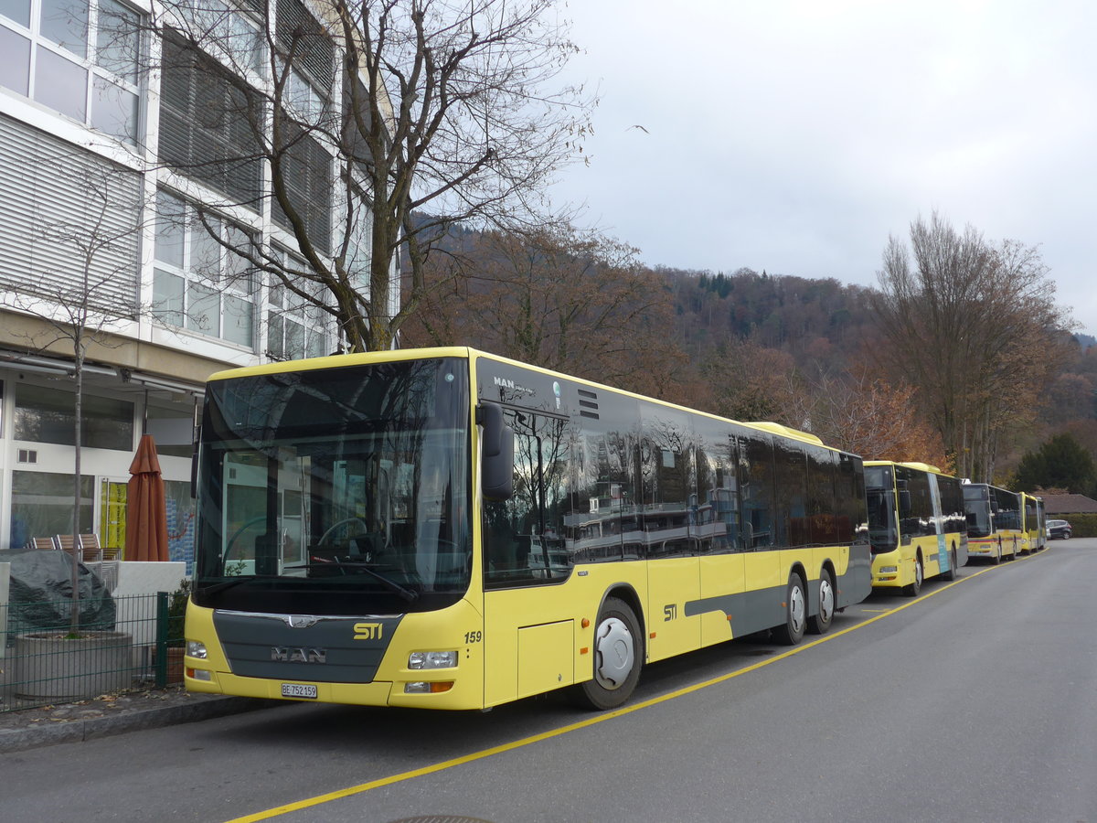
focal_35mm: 36
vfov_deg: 39.7
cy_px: 412
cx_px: 548
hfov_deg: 51.4
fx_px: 1141
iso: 80
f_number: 2.8
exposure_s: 1/250
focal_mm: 7.5
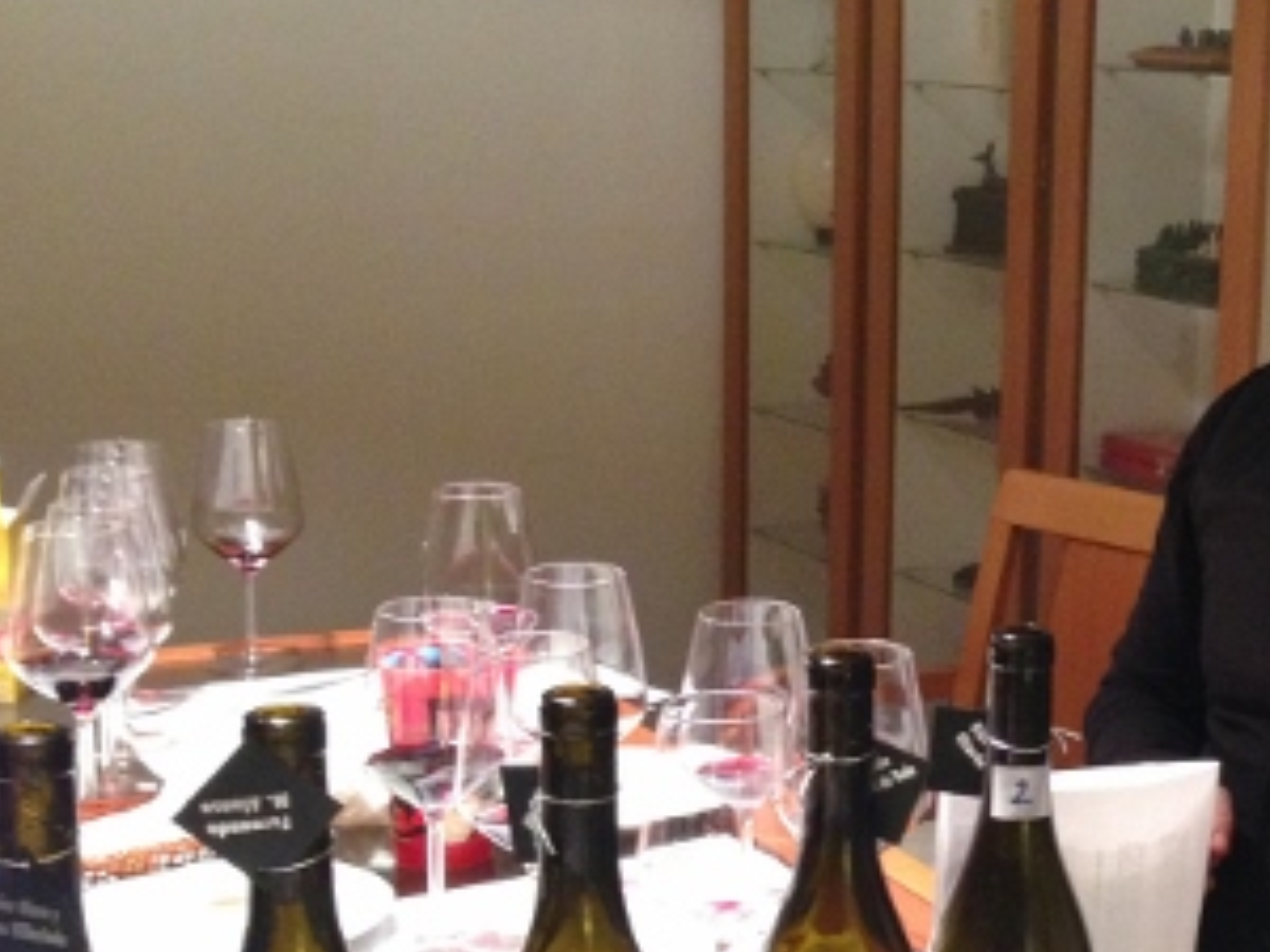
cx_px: 1236
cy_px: 559
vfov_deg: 22.2
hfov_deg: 27.8
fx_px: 2421
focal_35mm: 66
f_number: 2.4
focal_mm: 4.12
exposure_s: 1/20
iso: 400
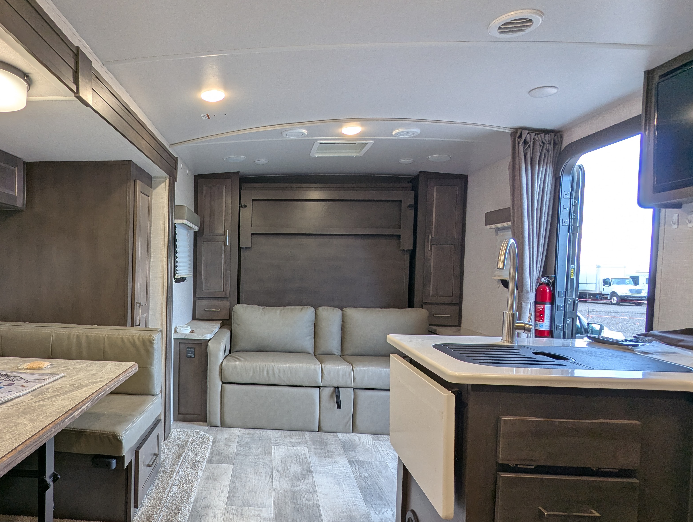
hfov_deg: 76.8
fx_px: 421
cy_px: 287
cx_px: 240
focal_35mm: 21
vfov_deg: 63.4
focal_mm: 2.35
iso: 35
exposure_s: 1/29.1
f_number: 2.2
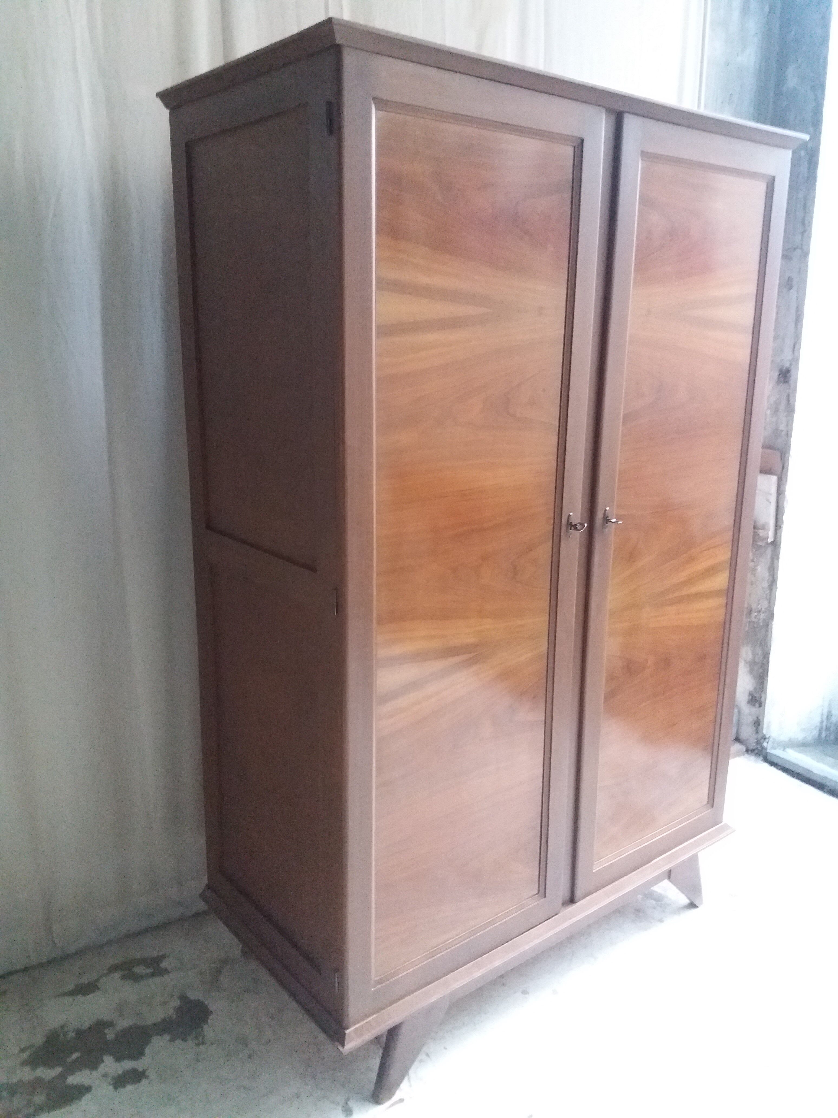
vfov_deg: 63.4
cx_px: 419
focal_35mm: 28
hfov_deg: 49.7
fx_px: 904
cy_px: 559
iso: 500
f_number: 1.9
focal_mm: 3.7
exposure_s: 1/17
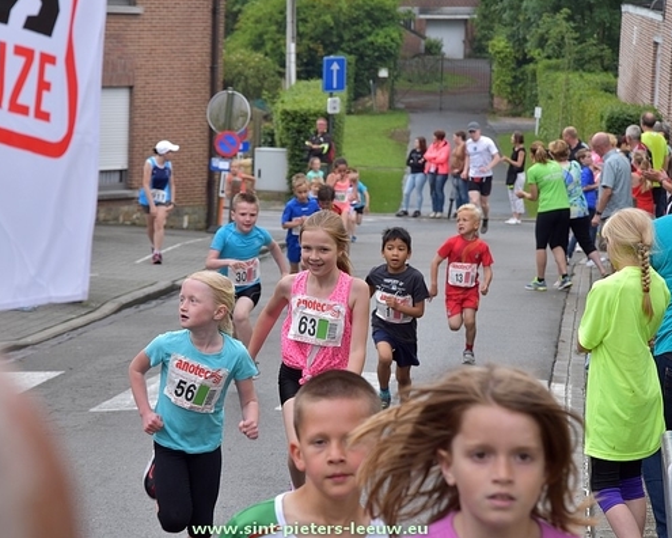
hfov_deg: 12.3
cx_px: 310
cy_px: 268
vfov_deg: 9.8
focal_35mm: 157
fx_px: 3123
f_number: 8
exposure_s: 1/250
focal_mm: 92
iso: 220
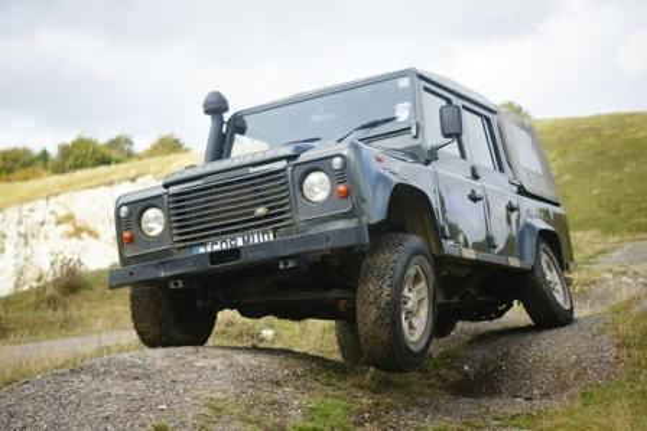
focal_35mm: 75
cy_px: 216
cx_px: 324
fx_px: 1348
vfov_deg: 18.2
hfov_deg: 27.0
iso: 200
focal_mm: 50
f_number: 1.8
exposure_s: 1/2500
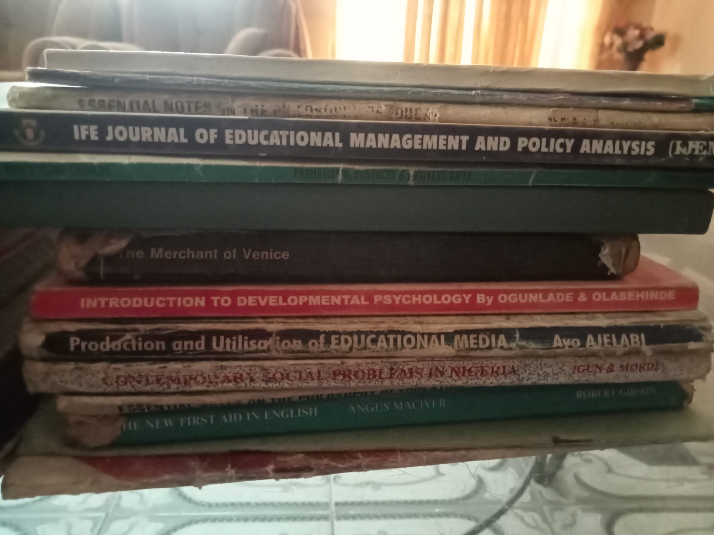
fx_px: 578
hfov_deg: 63.4
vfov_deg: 49.7
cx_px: 357
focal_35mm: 28
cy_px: 268
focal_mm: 3.46
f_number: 2.2
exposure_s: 1/12.5
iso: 5770
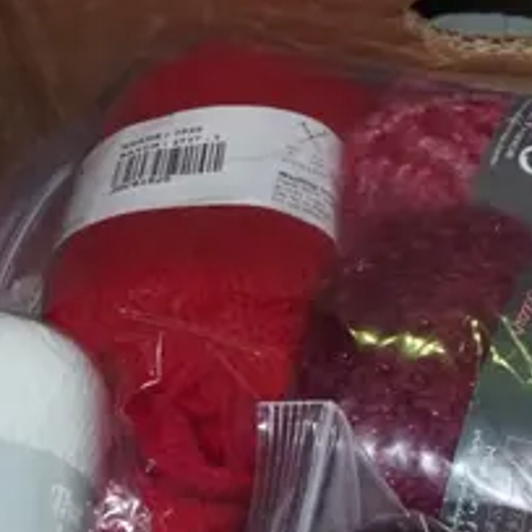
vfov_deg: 7.8
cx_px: 1043
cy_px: 571
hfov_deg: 7.6
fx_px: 3860
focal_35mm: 222
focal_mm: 25
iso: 2500
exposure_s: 1/160
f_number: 5.6
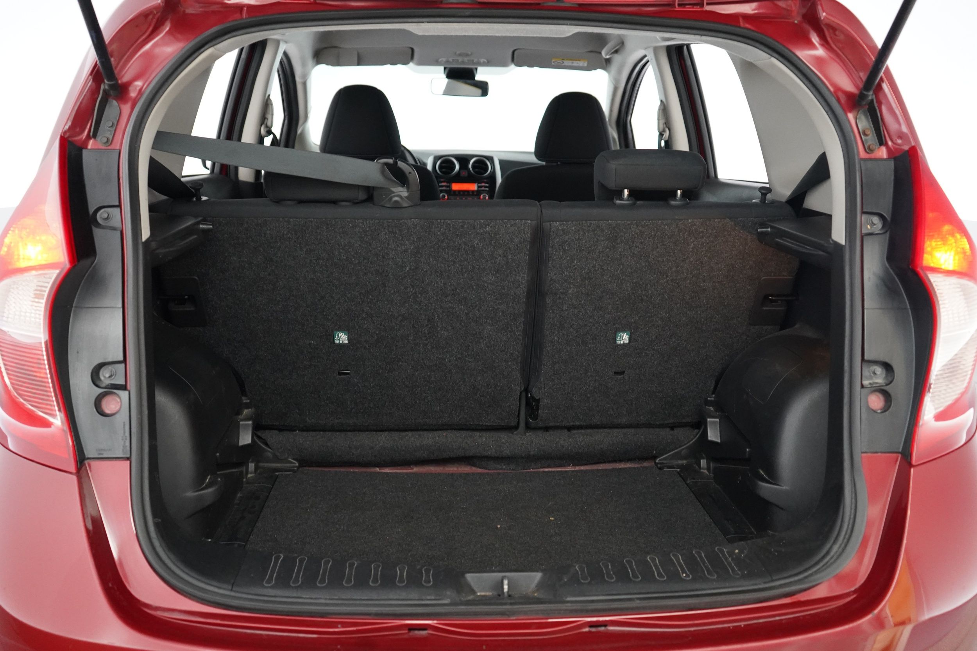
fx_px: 841
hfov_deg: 60.3
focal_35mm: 31
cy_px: 326
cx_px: 488
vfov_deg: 42.3
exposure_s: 1/60
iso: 6400
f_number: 4
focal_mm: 31
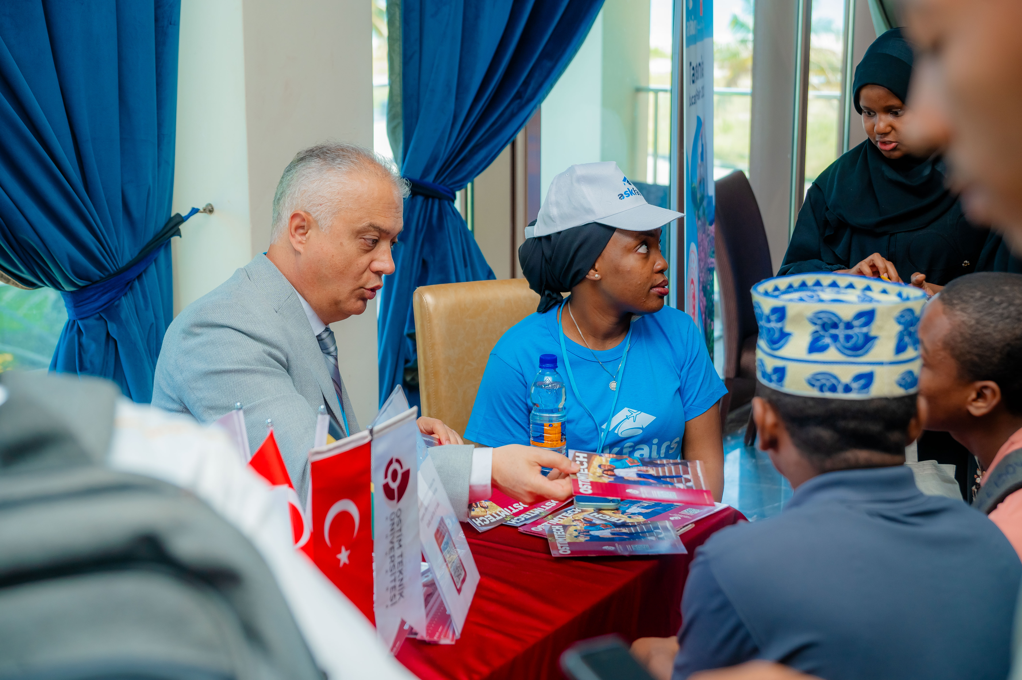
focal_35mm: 53
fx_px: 1504
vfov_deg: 25.5
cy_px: 340
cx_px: 511
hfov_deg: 37.5
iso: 250
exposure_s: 1/200
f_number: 4
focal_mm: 53
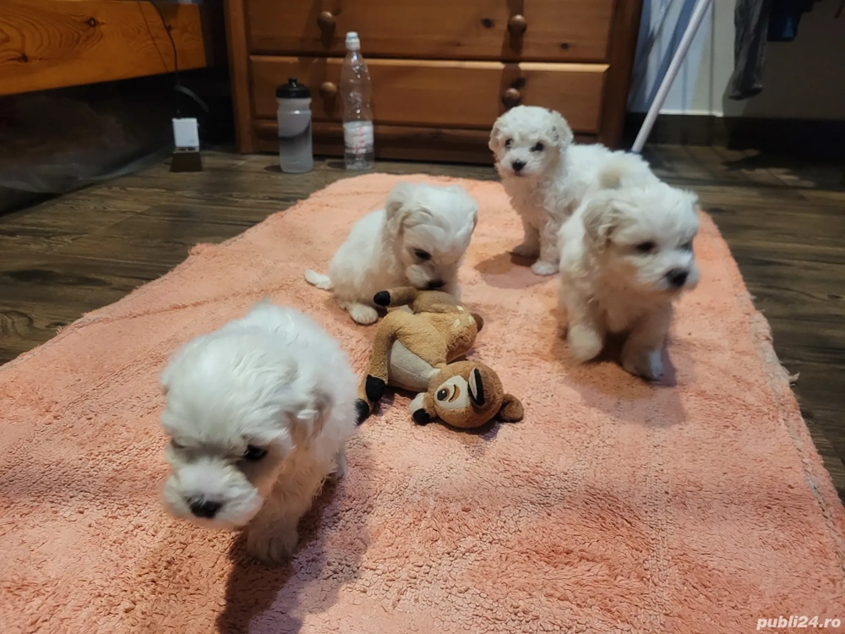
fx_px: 635
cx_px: 422
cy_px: 317
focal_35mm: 26
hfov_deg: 67.3
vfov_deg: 53.1
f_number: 1.8
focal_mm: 5.4
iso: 320
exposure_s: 1/50
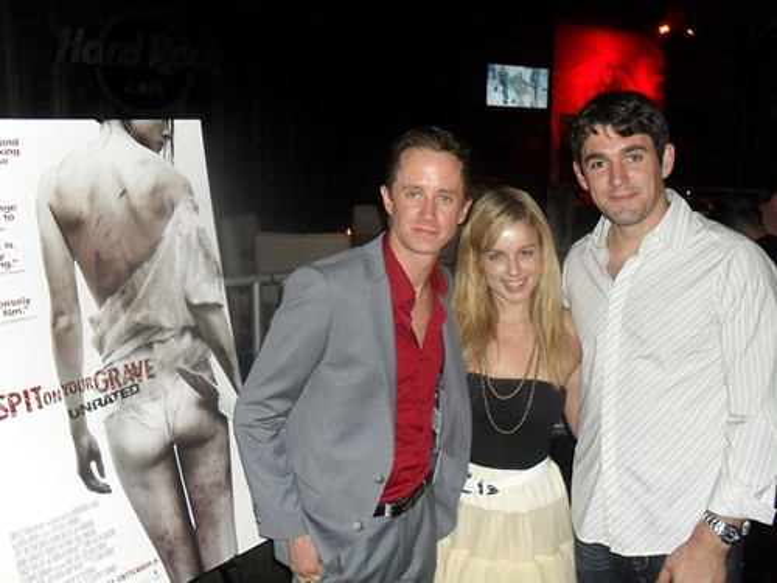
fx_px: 786
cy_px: 292
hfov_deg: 52.6
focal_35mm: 35
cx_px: 388
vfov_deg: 40.7
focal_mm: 6.3
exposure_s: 1/45
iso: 200
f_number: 3.2
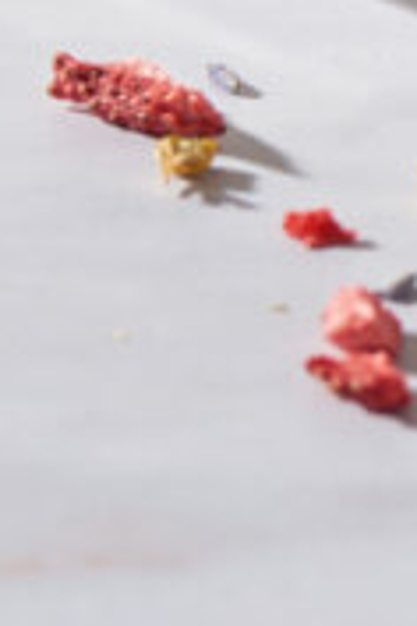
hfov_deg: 1.4
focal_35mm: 976
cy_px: -1247
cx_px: 1739
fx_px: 16957
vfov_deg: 2.1
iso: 100
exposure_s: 1/160
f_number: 9
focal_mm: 105
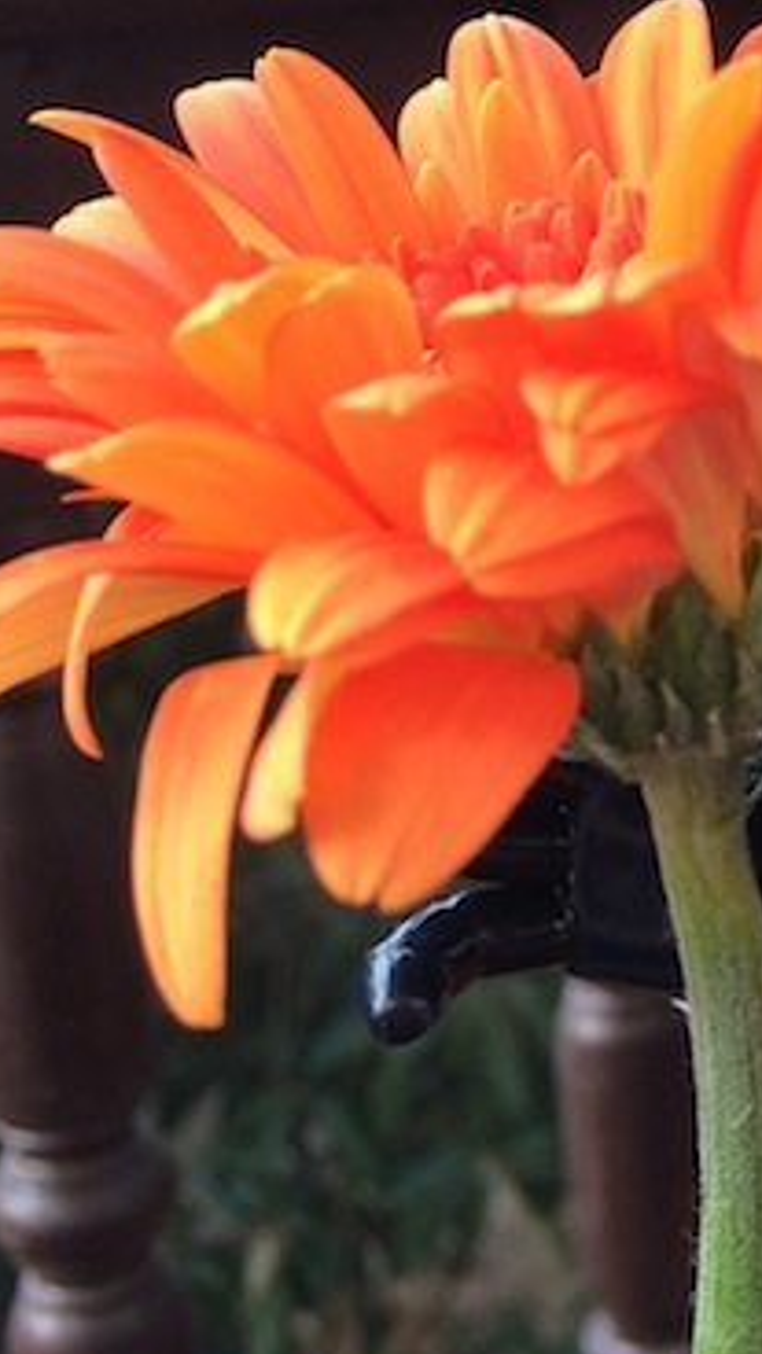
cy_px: 335
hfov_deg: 15.5
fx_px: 2550
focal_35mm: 71
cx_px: 1193
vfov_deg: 29.3
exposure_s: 1/120
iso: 50
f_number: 2.2
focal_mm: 4.12
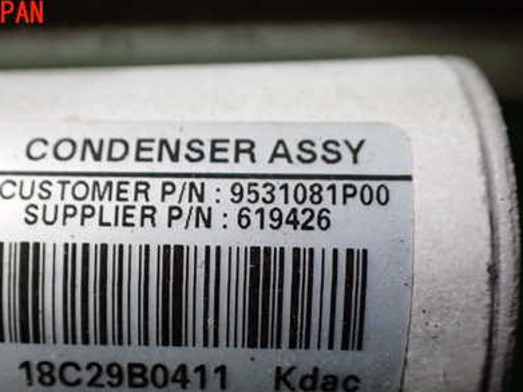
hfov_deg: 41.0
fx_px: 695
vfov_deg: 30.9
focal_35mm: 46
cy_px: 298
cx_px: 202
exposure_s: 1/125
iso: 640
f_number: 2.3
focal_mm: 5.4
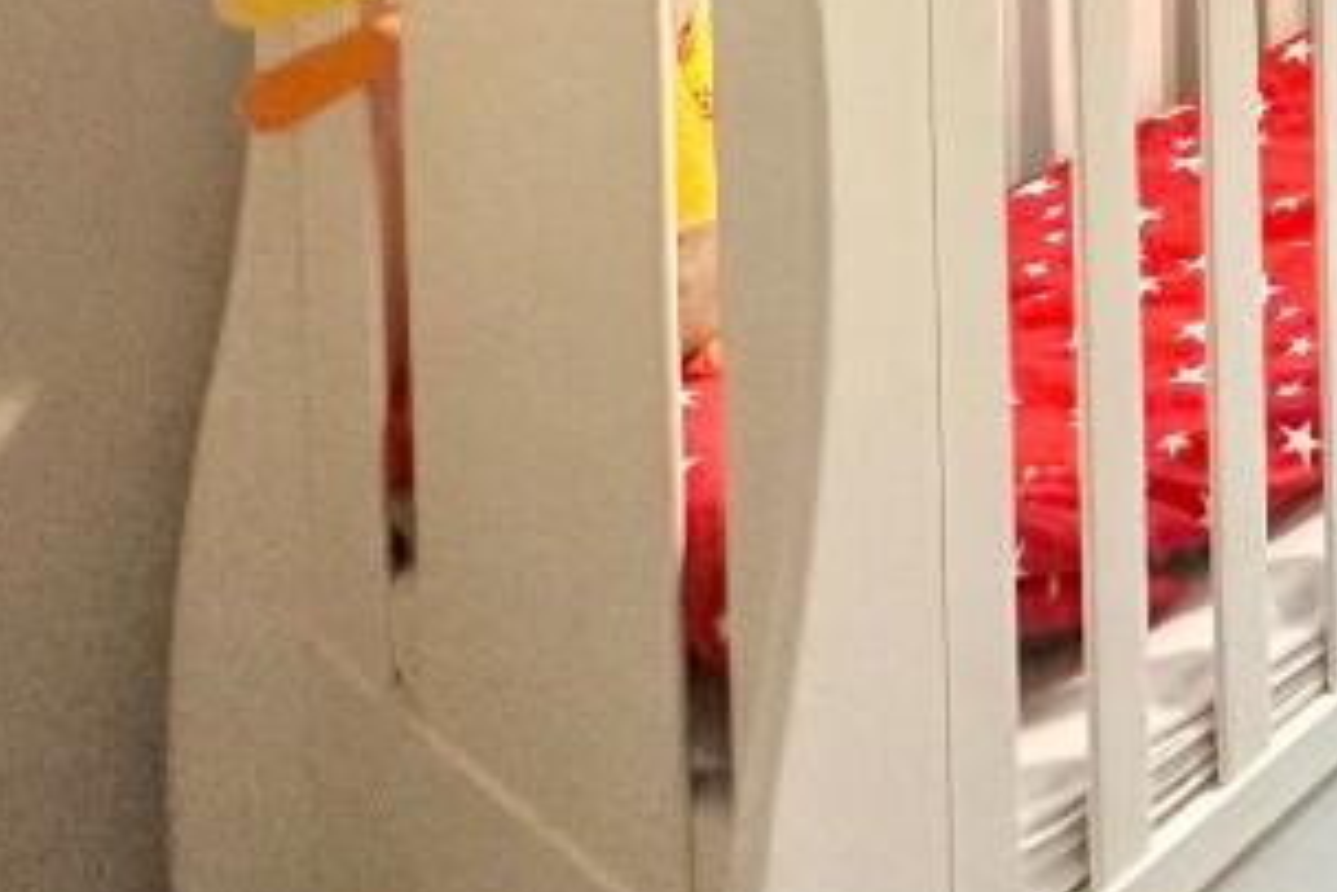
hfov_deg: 31.3
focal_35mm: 49
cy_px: -519
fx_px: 1821
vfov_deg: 21.9
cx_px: 1733
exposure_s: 1/100
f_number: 2.2
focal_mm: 2.22
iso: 200
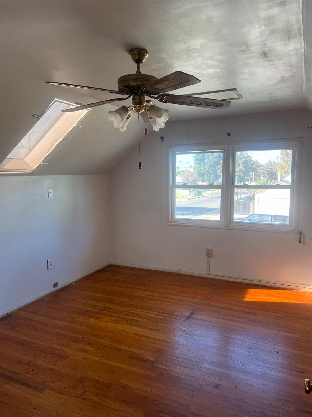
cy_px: 208
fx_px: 312
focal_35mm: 26
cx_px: 156
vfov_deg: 67.3
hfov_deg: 53.1
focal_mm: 5.7
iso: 100
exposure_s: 1/121
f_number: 1.5
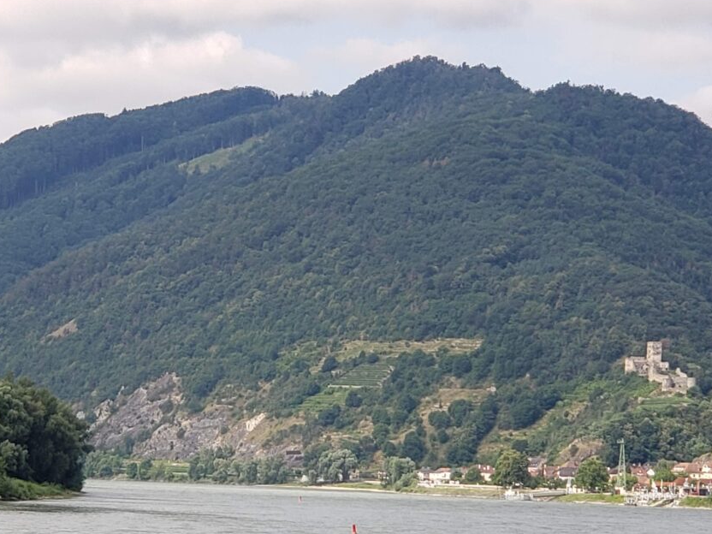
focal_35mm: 75
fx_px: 1543
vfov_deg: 19.6
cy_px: 345
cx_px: 216
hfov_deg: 25.8
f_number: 2.4
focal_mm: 6
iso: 32
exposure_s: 1/463
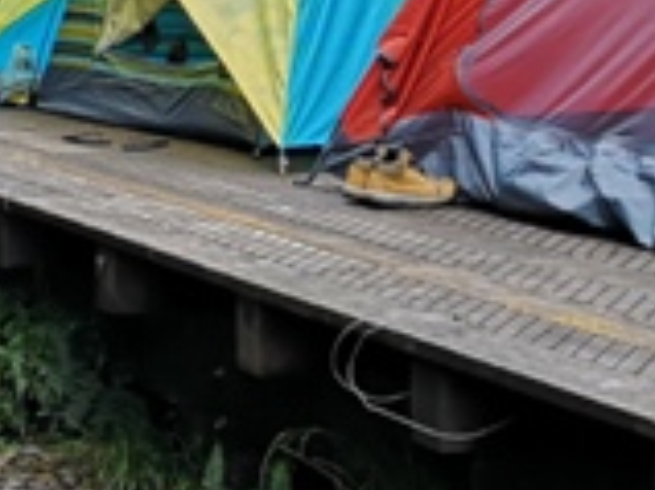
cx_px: -16
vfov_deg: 10.6
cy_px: -210
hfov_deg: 14.3
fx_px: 2571
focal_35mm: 136
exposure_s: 1/438
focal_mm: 3.95
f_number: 1.8
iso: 50
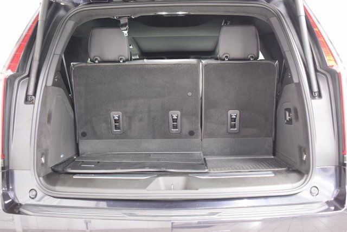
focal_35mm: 45
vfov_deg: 29.9
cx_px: 174
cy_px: 116
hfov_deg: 43.6
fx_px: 434
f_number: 2.8
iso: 1600
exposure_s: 1/10
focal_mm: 30
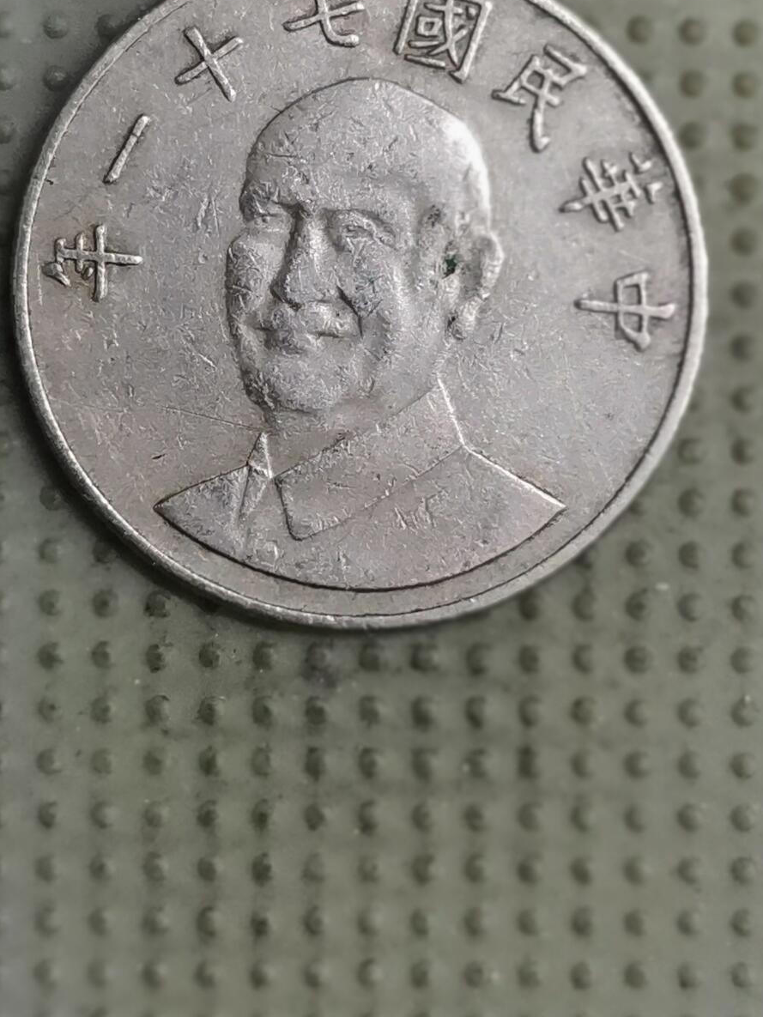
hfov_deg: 18.7
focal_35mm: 79
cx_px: 331
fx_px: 2321
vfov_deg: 24.6
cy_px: 348
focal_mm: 4.75
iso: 320
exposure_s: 1/30
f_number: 2.4
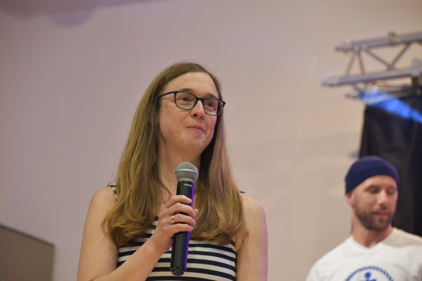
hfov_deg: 11.0
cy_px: 140
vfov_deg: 7.3
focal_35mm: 187
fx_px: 2191
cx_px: 211
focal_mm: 125
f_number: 6
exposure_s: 1/125
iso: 5600
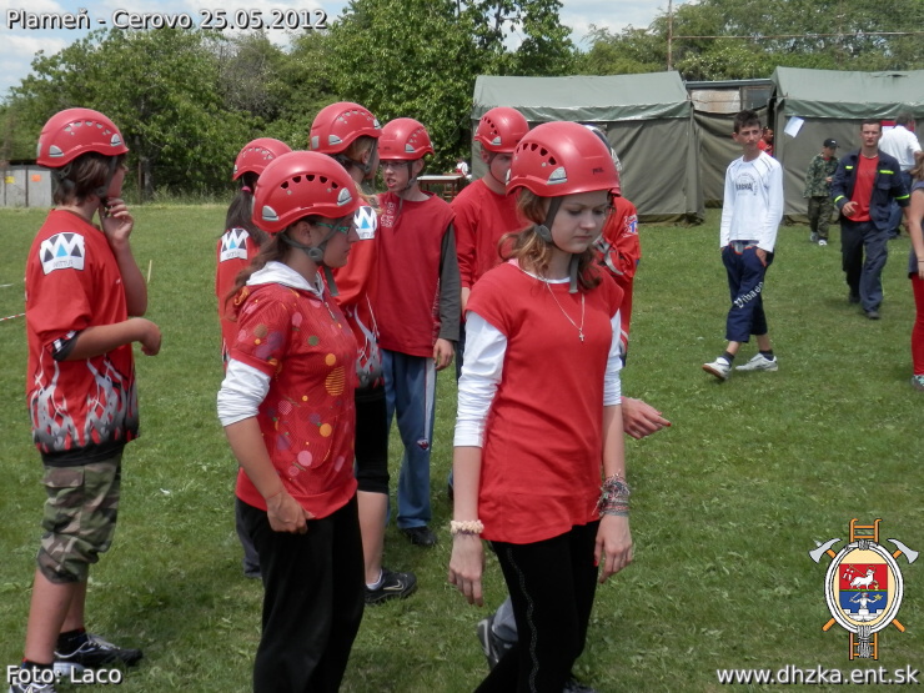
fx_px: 988
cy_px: 346
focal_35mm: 37
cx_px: 462
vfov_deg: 38.7
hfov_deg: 50.1
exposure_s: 1/800
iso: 80
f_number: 3.6
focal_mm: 6.6
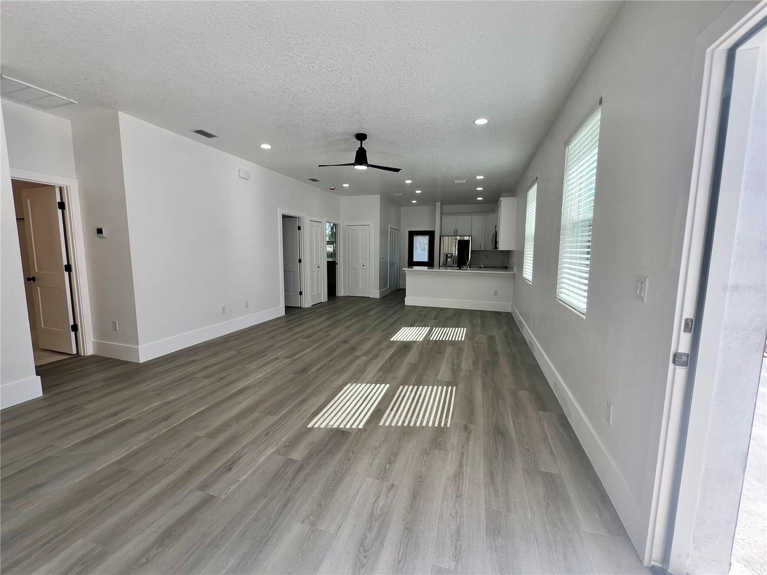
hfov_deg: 106.2
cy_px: 288
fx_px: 288
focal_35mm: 13
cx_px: 384
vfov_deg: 89.9
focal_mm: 1.57
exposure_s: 1/227
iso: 32
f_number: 1.8
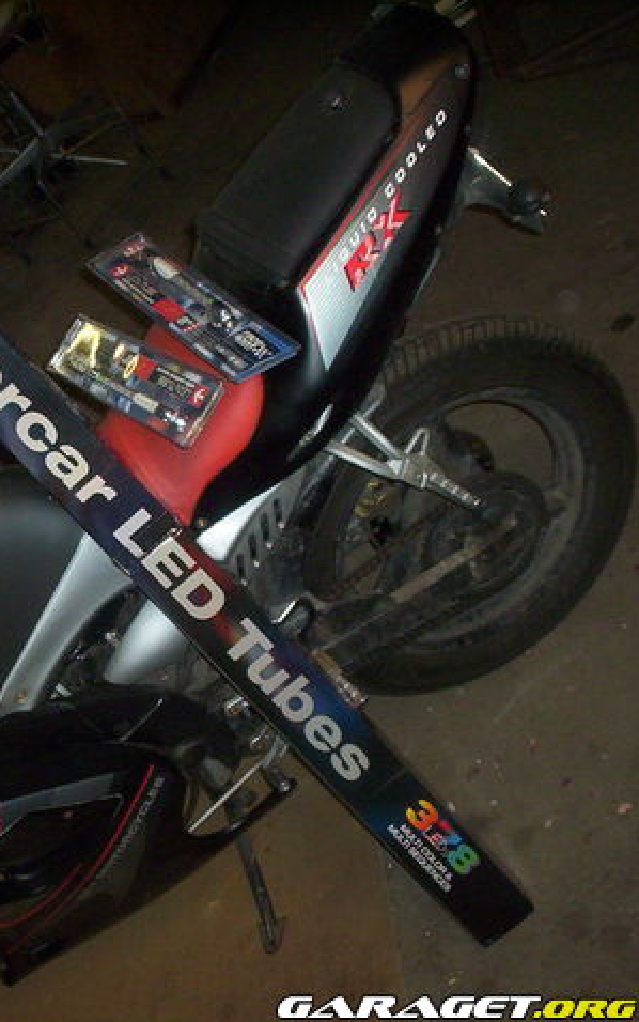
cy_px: 512
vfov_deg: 37.5
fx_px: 1504
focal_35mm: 54
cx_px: -41
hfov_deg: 22.8
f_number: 4.5
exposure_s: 1/60
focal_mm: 4.99
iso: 140
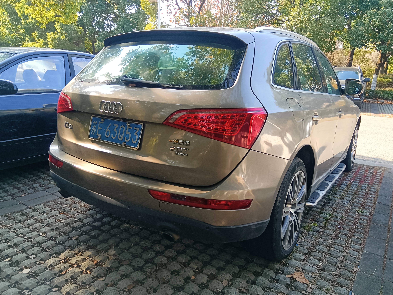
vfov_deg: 51.4
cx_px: 196
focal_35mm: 27
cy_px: 148
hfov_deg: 65.3
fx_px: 307
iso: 860
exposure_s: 1/900
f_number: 1.9
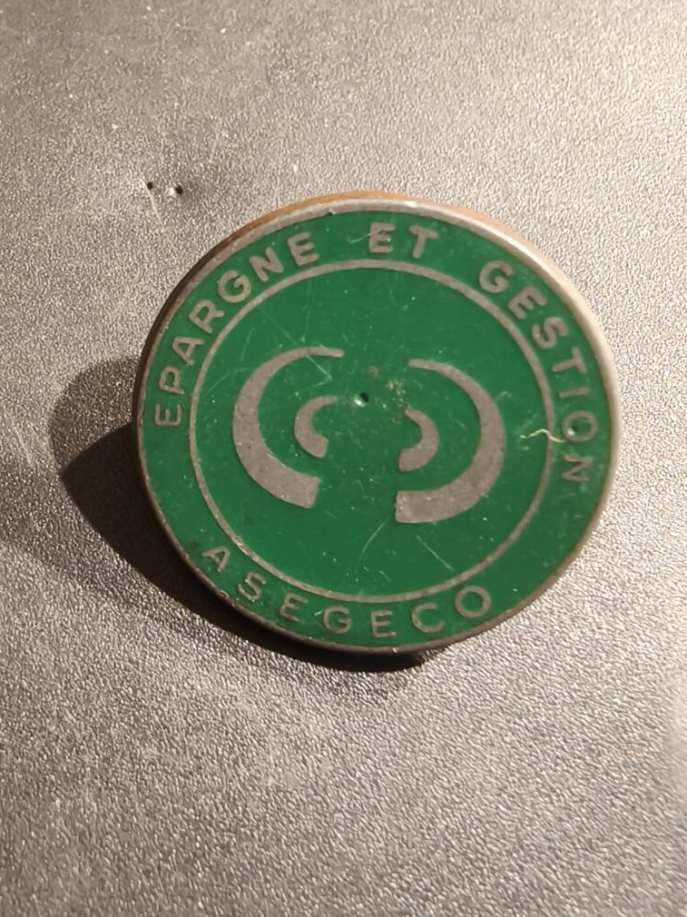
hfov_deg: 35.1
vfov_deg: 43.9
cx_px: 340
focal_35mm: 41
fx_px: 1085
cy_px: 714
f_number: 2
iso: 640
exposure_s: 1/50
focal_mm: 2.32
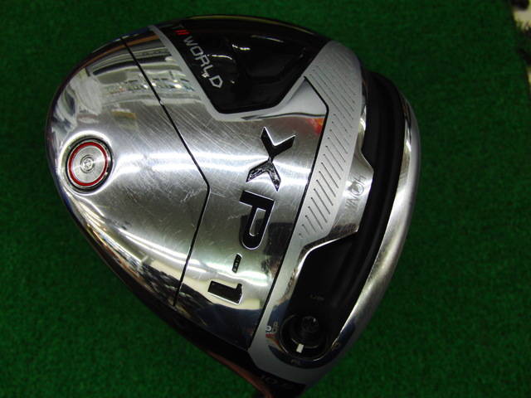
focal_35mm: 37
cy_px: 199
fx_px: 568
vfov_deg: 38.7
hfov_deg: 50.1
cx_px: 266
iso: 160
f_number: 3.6
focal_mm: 6.42
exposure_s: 1/80
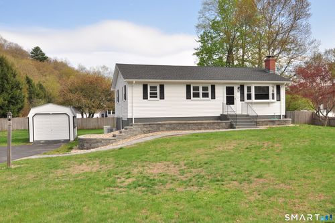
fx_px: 279
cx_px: 168
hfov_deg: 62.0
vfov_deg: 43.5
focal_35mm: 30
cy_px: 112
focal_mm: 20
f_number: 7.1
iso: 200
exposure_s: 1/320
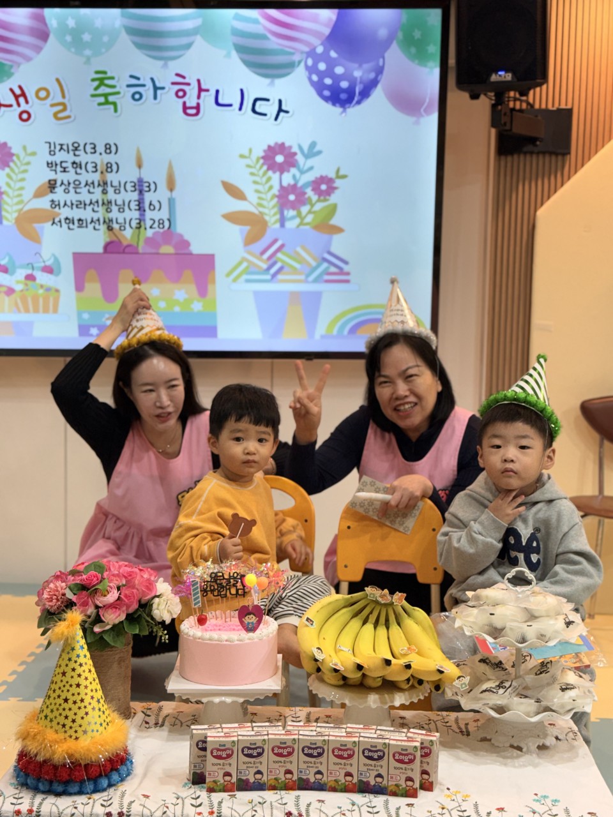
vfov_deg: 39.7
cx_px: 306
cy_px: 408
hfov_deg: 30.3
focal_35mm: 48
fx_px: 1133
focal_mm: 6.76
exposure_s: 1/120
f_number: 1.78
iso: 125
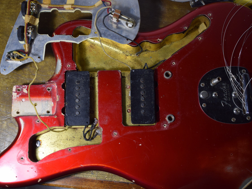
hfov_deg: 42.5
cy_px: 95
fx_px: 324
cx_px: 121
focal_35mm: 45
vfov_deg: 32.5
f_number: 4.5
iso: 400
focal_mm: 27
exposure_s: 1/80
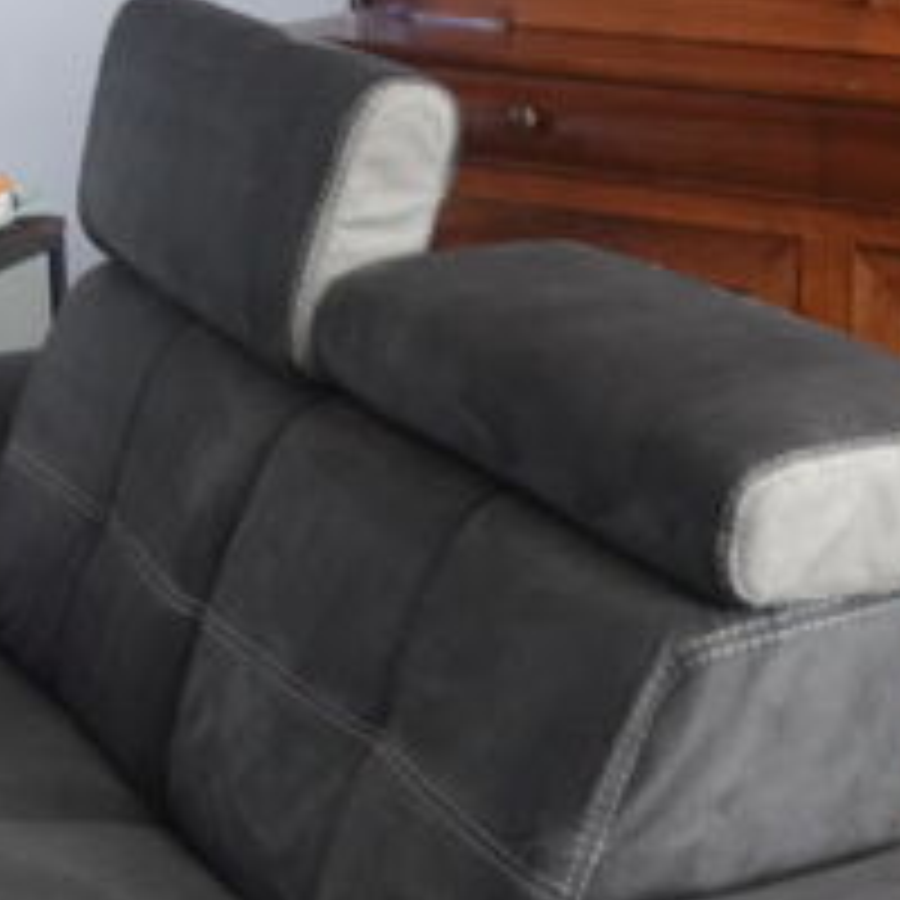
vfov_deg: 16.4
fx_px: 3118
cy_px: 594
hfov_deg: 16.3
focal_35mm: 106
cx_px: 171
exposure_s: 1/8
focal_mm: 18.92
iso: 2500
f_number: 3.2
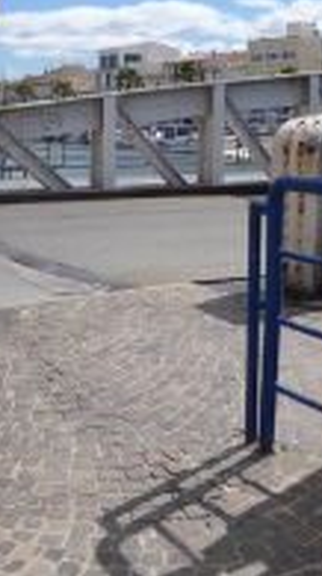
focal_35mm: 56
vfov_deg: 36.3
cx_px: 62
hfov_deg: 21.1
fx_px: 854
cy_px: 139
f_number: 3.3
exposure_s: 1/1300
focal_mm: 4.3
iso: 80
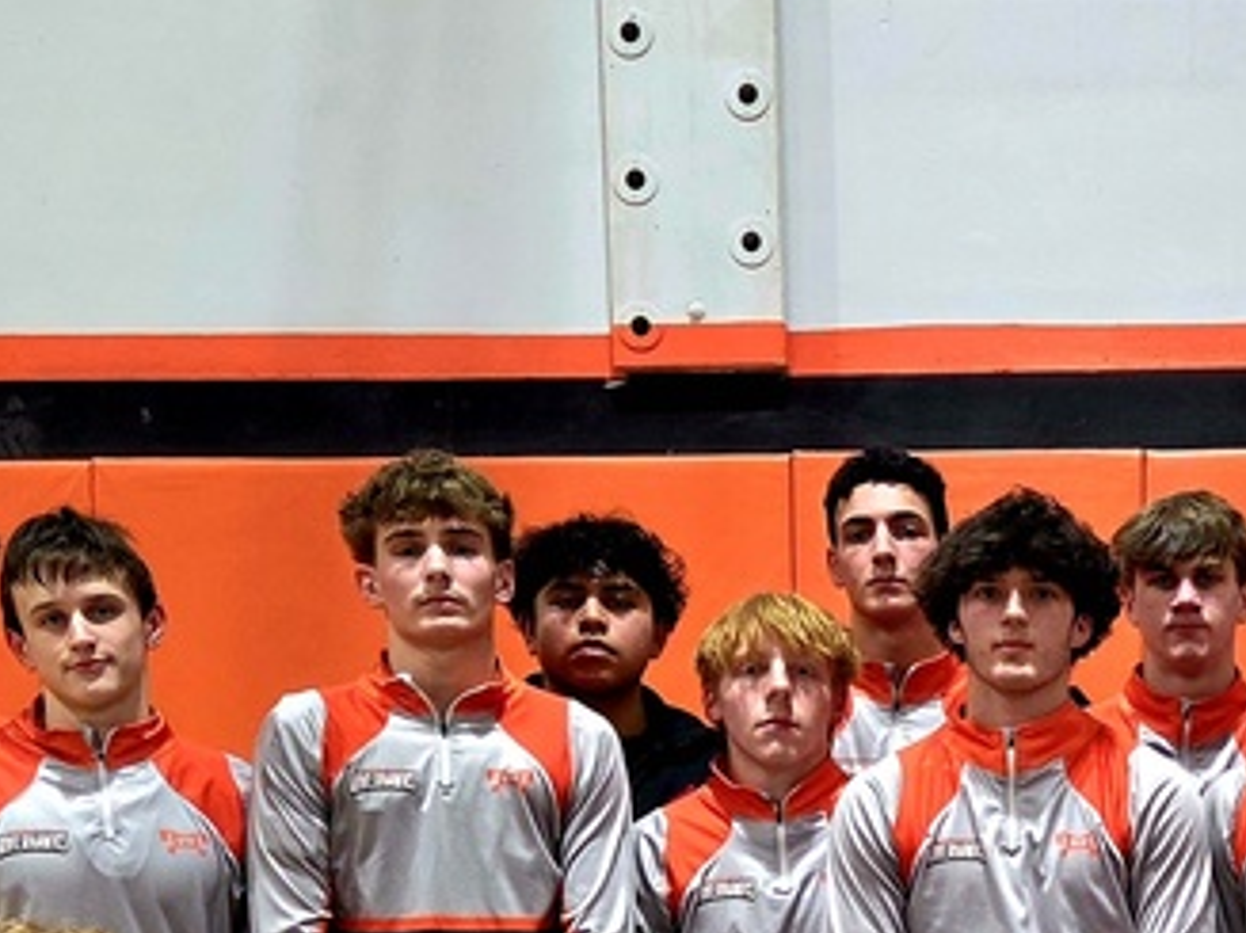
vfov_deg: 18.7
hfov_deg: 26.1
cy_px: 1268
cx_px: 1135
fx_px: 2591
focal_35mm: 72
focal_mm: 5.4
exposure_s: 1/120
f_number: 1.8
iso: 250
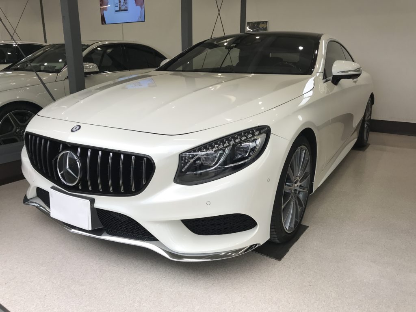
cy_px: 156
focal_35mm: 28
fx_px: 336
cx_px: 208
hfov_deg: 63.4
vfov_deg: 49.7
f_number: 1.8
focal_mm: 3.99
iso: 20
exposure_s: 1/141
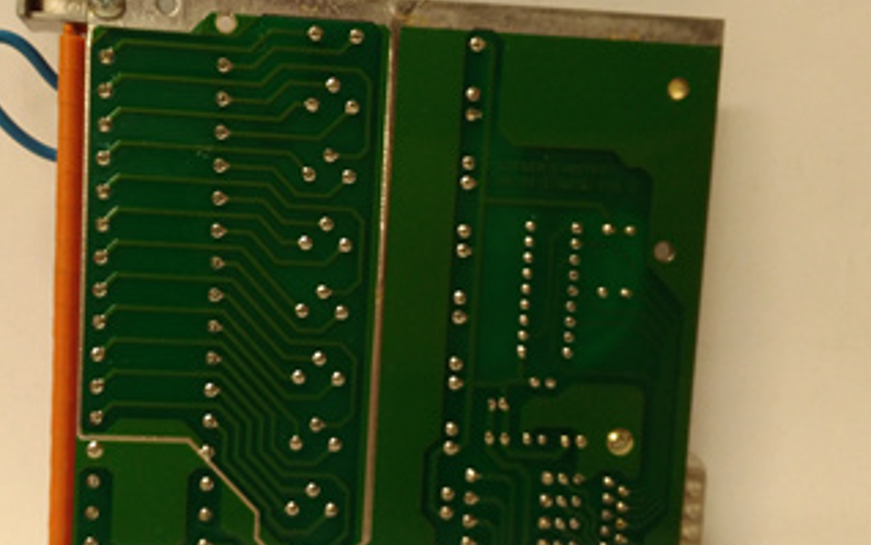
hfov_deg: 44.1
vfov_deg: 28.6
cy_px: 308
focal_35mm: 45
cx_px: 345
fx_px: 1069
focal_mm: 3.79
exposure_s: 1/33
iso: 269
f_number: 2
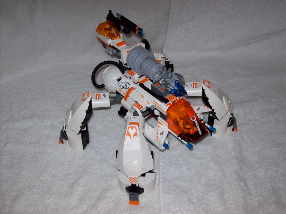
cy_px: 107
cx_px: 143
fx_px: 372
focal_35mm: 45
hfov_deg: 42.1
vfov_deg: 32.1
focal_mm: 7.6
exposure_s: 1/73.6
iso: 80
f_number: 3
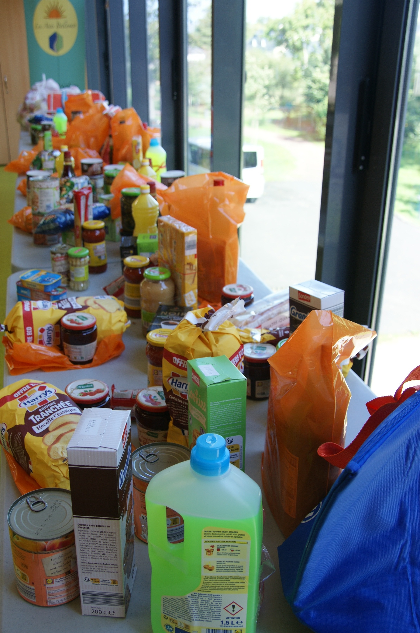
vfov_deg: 57.3
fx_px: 579
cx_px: 195
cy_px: 322
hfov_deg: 39.9
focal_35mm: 33
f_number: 4.5
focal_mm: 20
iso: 100
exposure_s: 1/50
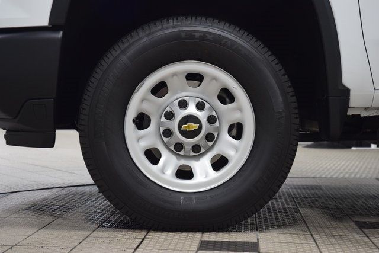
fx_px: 821
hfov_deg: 26.0
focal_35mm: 78
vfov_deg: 17.5
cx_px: 190
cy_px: 126
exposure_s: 1/60
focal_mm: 52
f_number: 4.5
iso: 1600
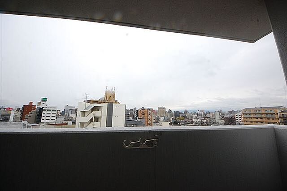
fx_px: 96
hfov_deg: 112.6
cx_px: 144
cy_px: 96
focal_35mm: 12
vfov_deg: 89.9
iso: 800
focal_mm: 8
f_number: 10
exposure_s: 1/400
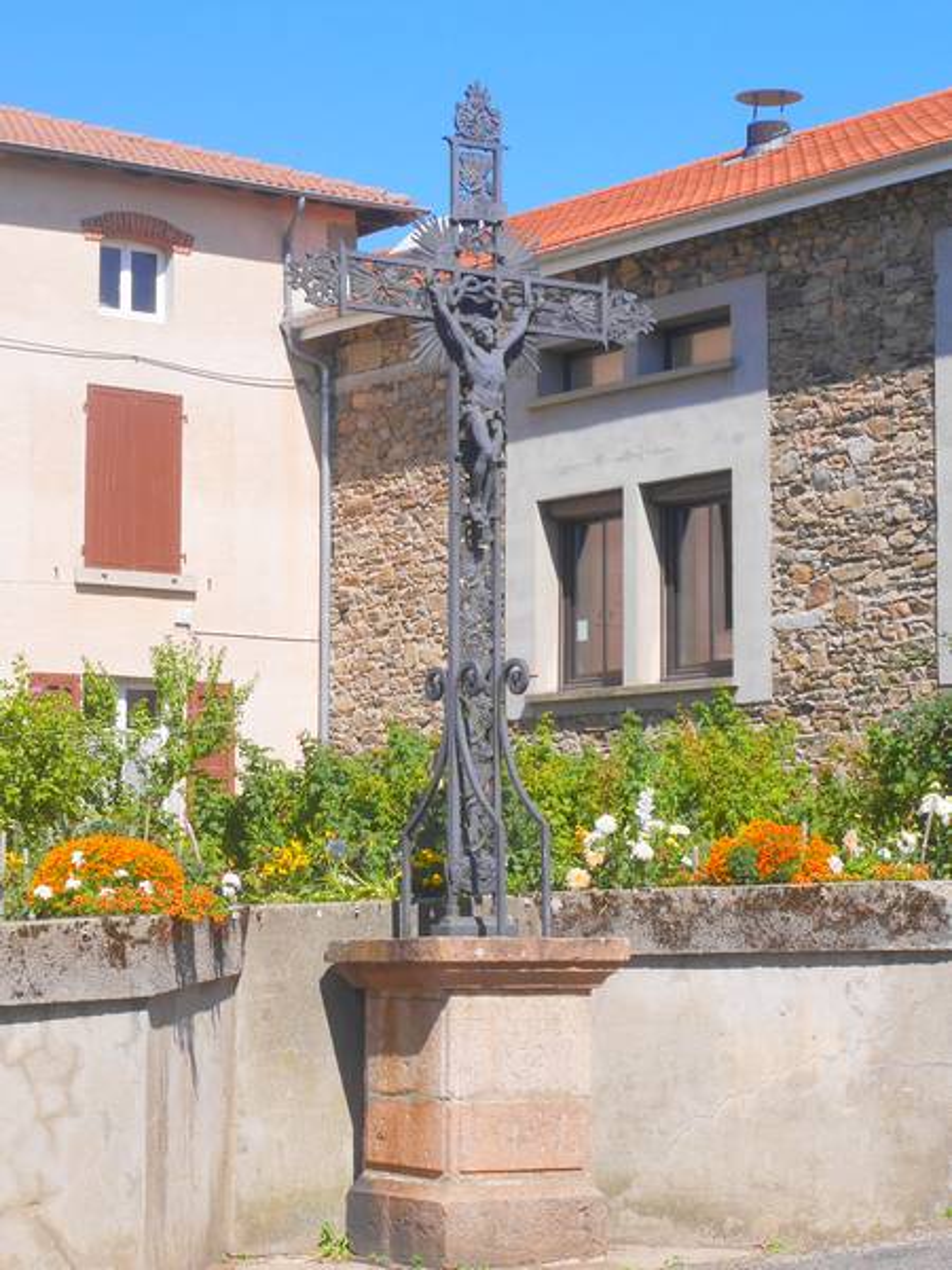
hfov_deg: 31.5
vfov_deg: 41.2
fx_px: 1687
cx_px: 476
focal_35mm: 46
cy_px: 635
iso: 200
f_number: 11
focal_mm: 23
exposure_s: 1/400
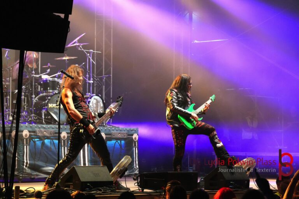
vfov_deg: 10.4
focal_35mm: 132
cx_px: 150
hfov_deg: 15.5
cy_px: 100
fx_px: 1096
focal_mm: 88
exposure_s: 1/125
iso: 6400
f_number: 5.6
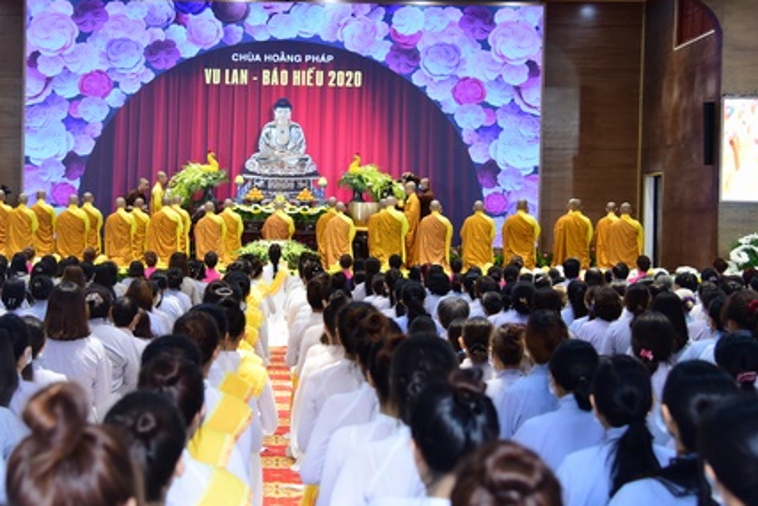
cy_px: 226
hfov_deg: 28.7
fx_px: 1474
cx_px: 277
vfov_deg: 19.5
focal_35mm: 70
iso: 800
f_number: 4
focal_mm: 46
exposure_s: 1/50
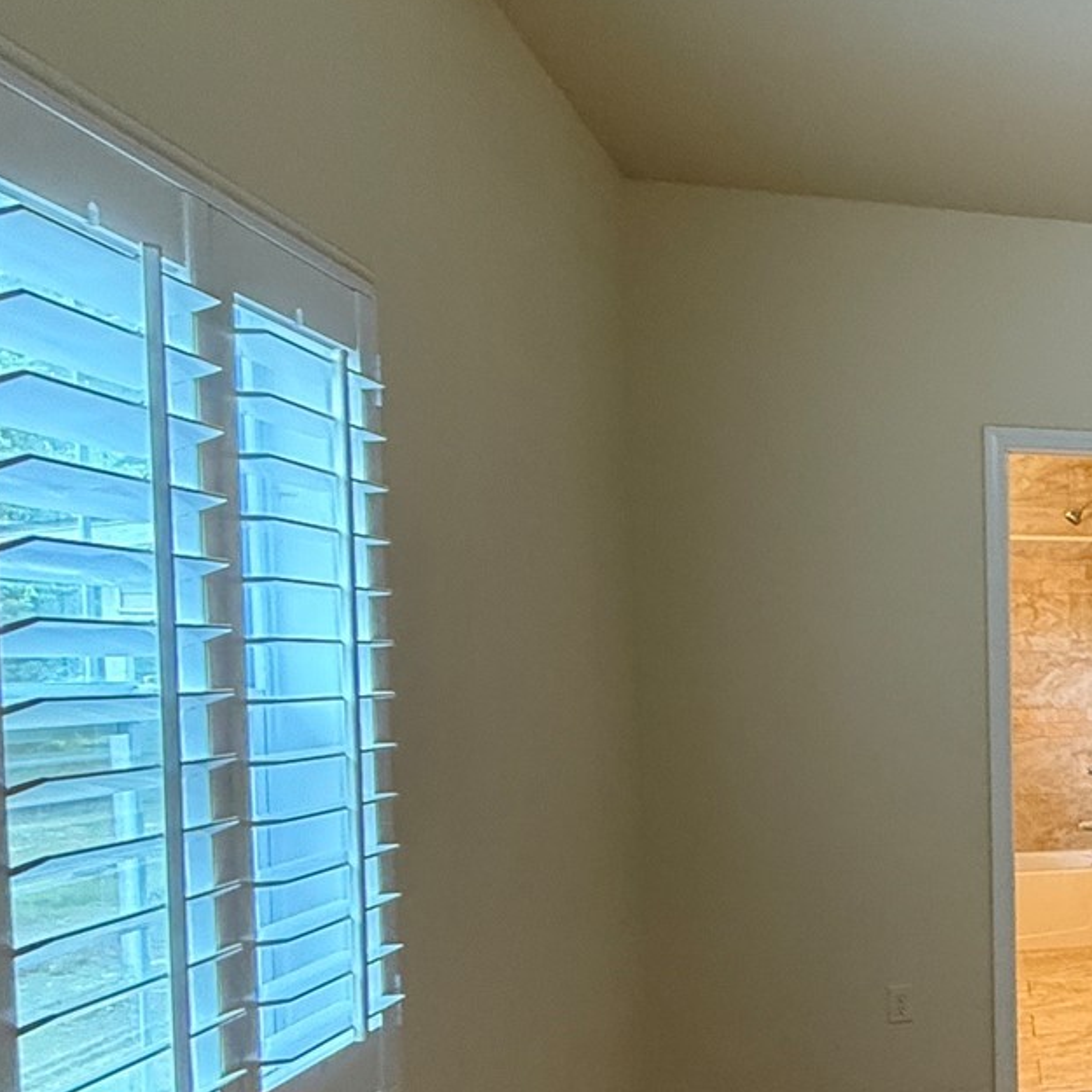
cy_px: 730
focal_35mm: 38
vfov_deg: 43.2
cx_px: 1443
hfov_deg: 32.3
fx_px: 1356
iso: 320
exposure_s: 1/60
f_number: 2.2
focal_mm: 2.22
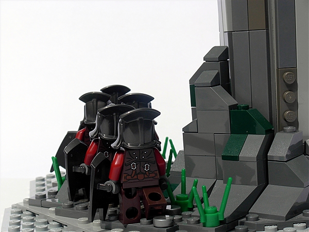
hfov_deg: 20.4
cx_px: 154
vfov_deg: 15.4
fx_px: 857
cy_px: 116
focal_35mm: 96
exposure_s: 1/373
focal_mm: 15.9
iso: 79
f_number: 6.7
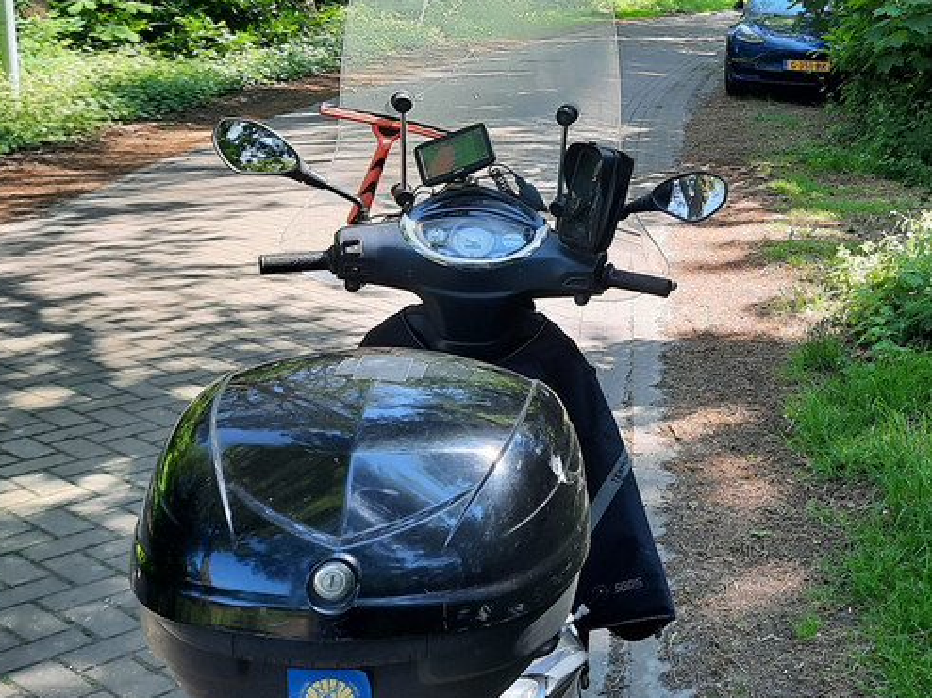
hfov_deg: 33.8
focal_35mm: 54
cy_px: 206
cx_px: 827
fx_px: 1453
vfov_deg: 26.8
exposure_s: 1/110
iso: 32
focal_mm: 4.6
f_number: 2
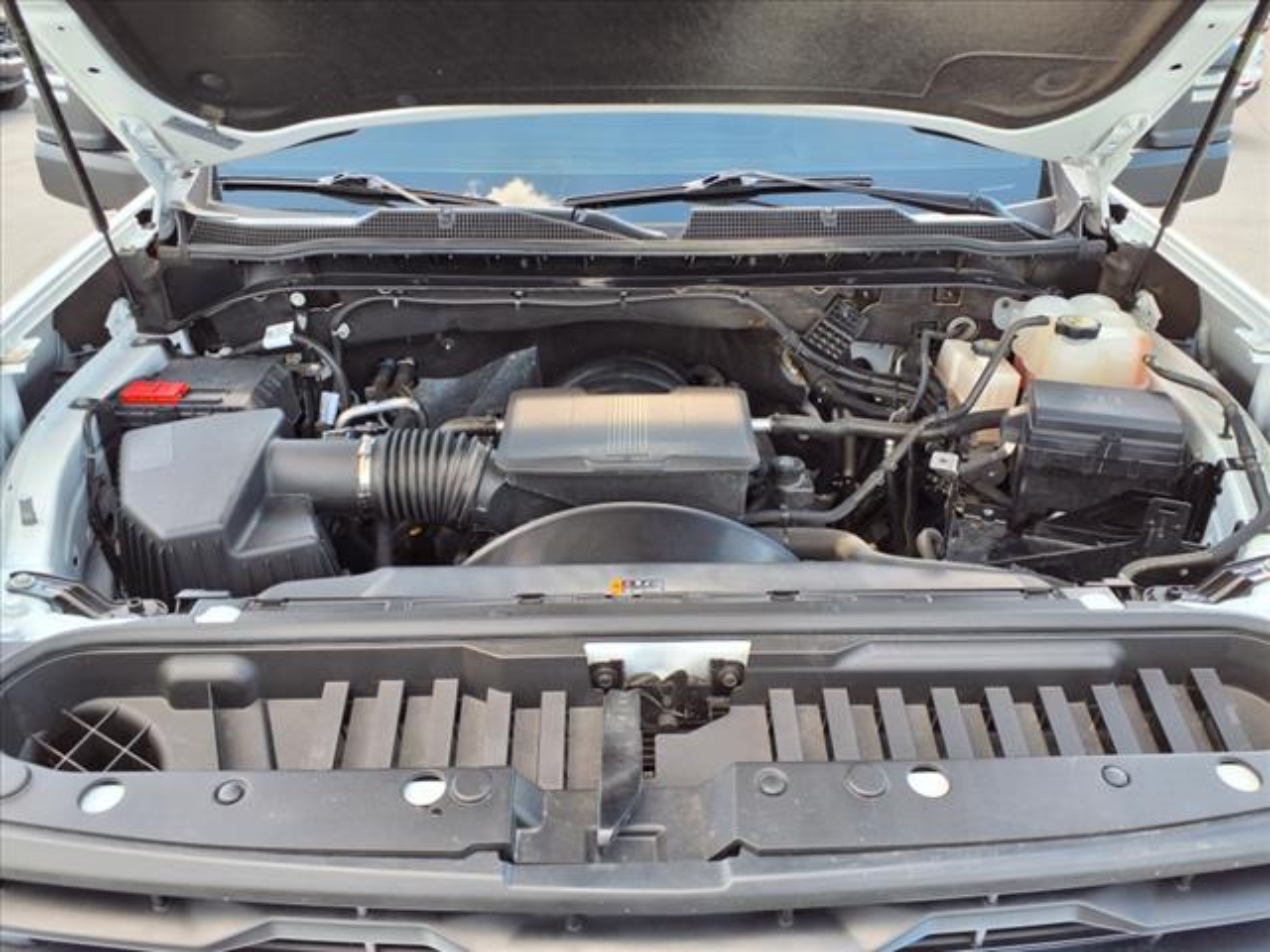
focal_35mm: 27
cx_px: 635
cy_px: 476
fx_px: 991
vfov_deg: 51.4
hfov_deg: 65.3
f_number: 1.9
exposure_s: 1/156
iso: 40
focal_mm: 3.58
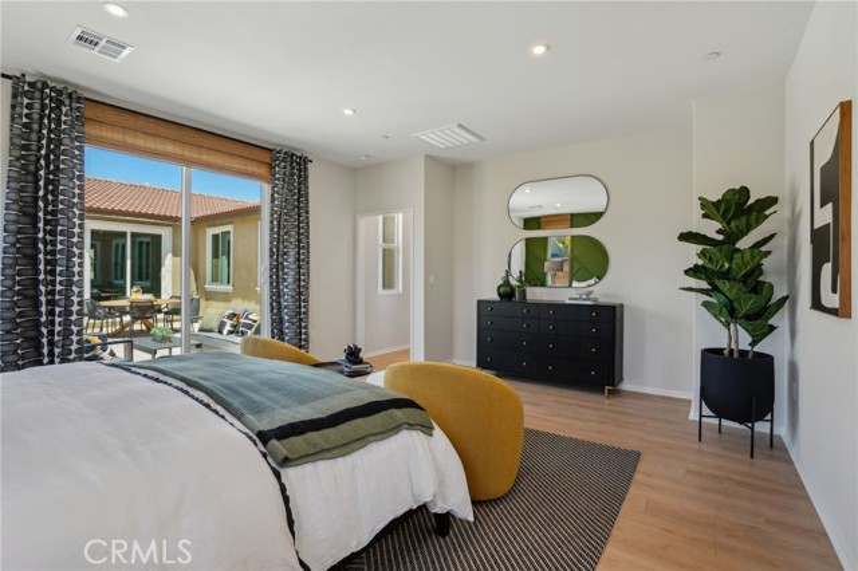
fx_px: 381
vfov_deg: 73.7
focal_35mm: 16
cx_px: 429
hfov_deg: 96.8
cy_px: 286
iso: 250
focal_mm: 16
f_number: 7.1
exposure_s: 1/30
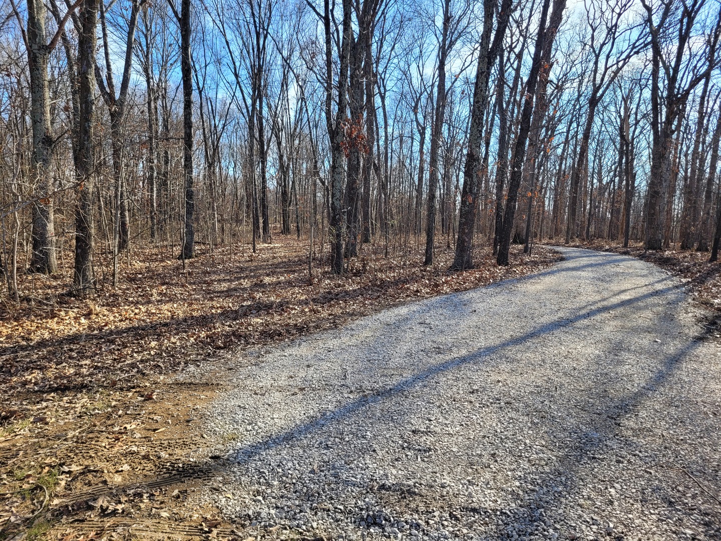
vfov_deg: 53.1
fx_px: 542
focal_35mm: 26
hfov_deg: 67.3
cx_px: 360
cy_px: 270
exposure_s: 1/715
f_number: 1.8
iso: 40
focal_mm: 5.4
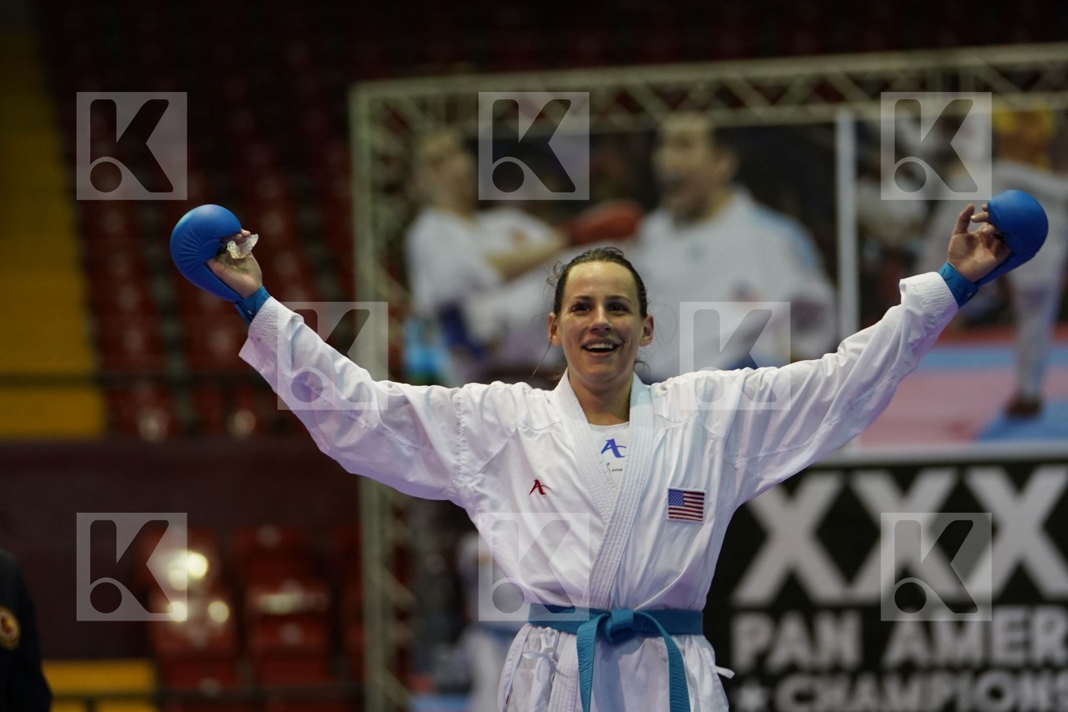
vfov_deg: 6.1
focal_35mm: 226
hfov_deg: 9.1
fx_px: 6704
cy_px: 356
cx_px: 534
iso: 2000
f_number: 2.8
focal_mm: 151
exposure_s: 1/250
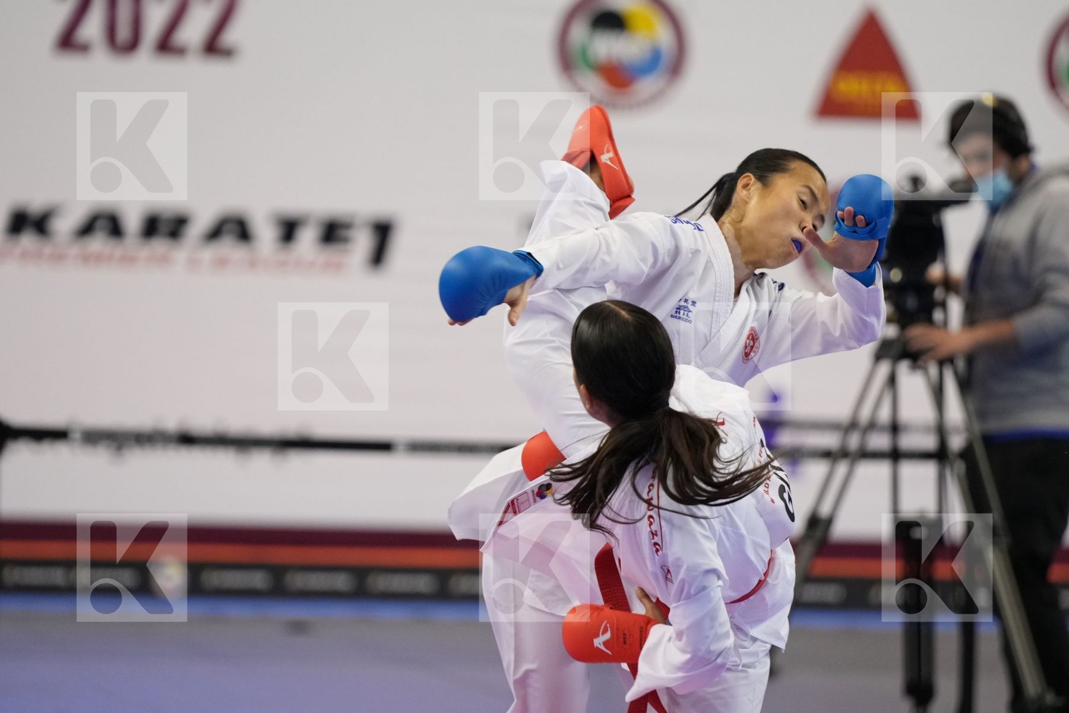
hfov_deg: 8.2
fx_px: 7423
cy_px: 356
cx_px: 534
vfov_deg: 5.5
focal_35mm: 250
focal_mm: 167
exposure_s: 1/1000
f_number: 2.8
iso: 3200
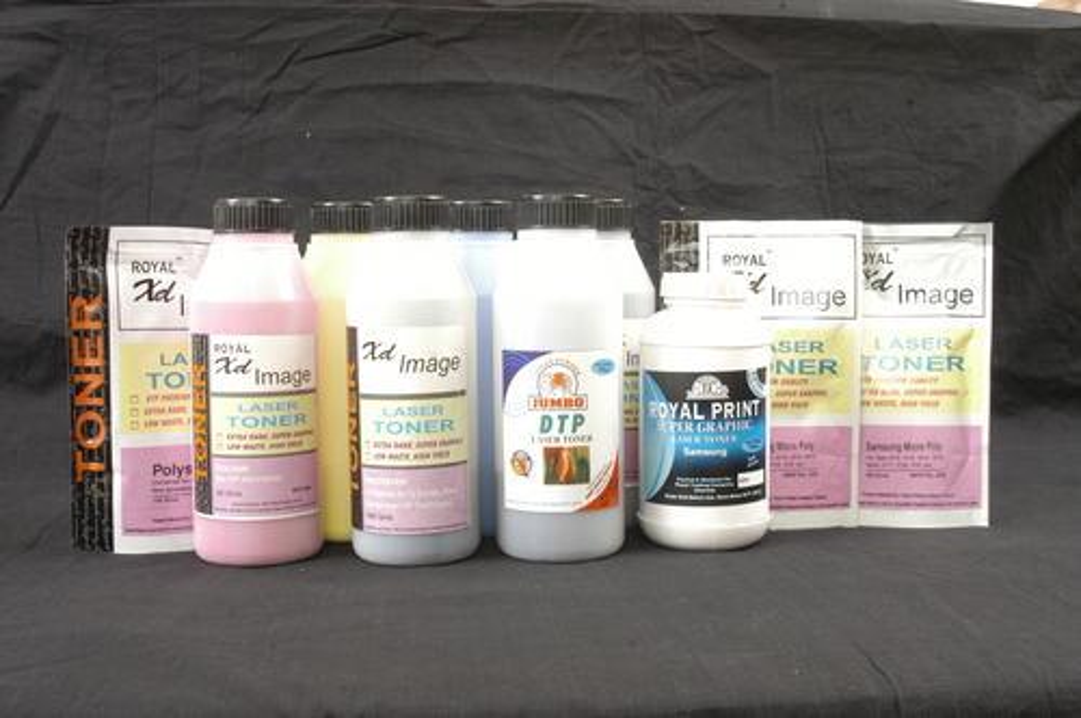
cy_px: 359
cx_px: 540
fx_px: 1260
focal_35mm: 42
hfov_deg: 46.5
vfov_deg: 31.8
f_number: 6.3
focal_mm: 28
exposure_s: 1/60
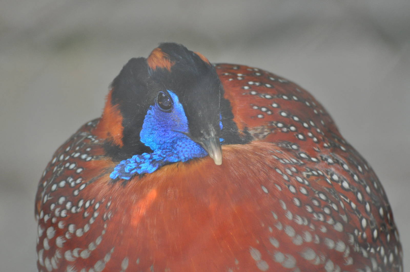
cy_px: 136
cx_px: 205
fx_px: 5119
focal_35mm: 450
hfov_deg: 4.6
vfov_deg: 3.0
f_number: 5.6
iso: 800
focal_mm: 300
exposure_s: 1/60
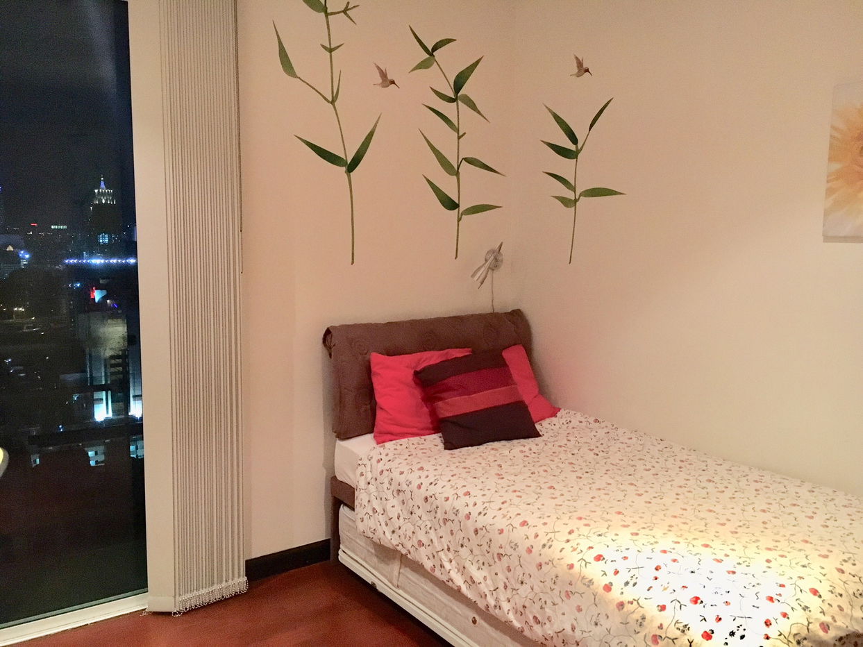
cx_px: 432
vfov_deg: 48.2
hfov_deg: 61.7
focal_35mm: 29
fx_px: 723
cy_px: 324
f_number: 2.2
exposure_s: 1/17
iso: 320
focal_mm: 4.15
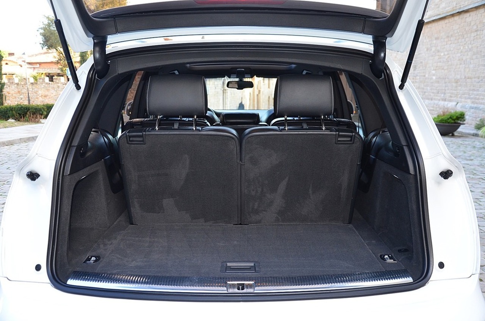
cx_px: 242
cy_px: 160
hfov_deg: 57.3
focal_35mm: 33
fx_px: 444
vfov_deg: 39.8
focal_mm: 22
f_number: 3.8
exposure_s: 1/100
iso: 400
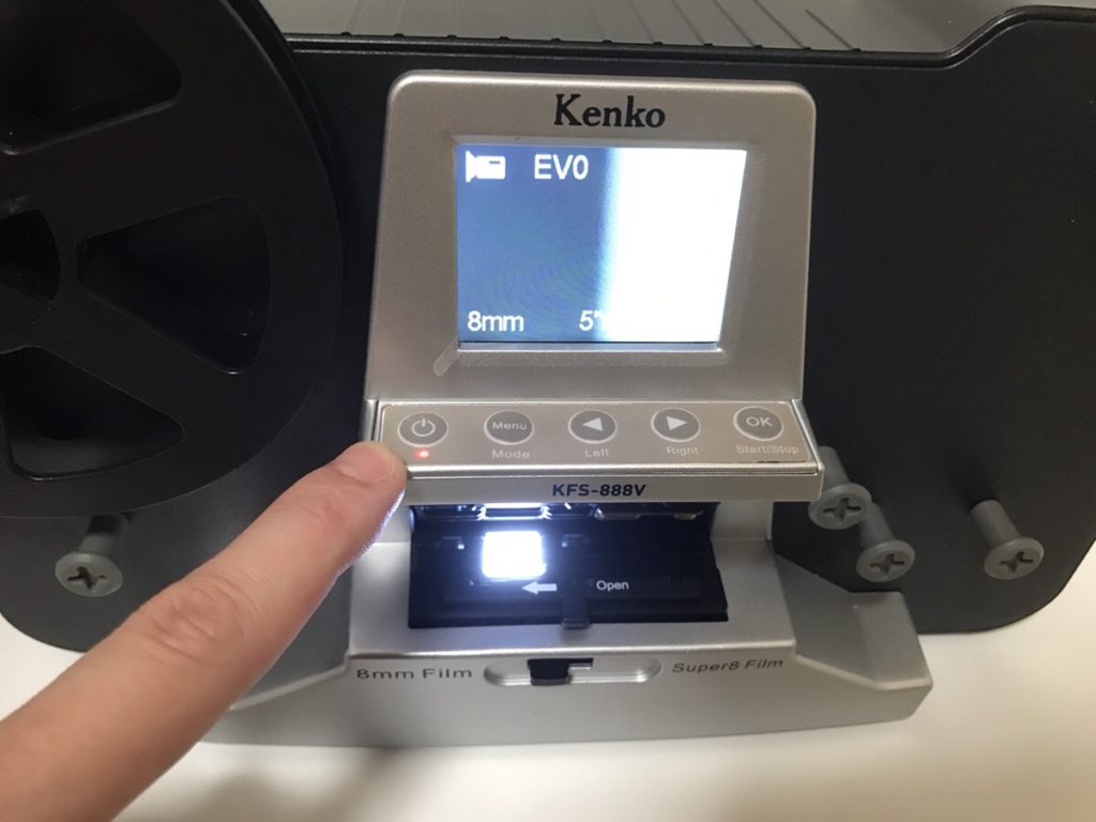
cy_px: 411
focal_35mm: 28
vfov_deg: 49.7
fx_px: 887
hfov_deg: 63.4
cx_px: 548
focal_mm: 3.99
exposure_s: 1/15
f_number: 1.8
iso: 64
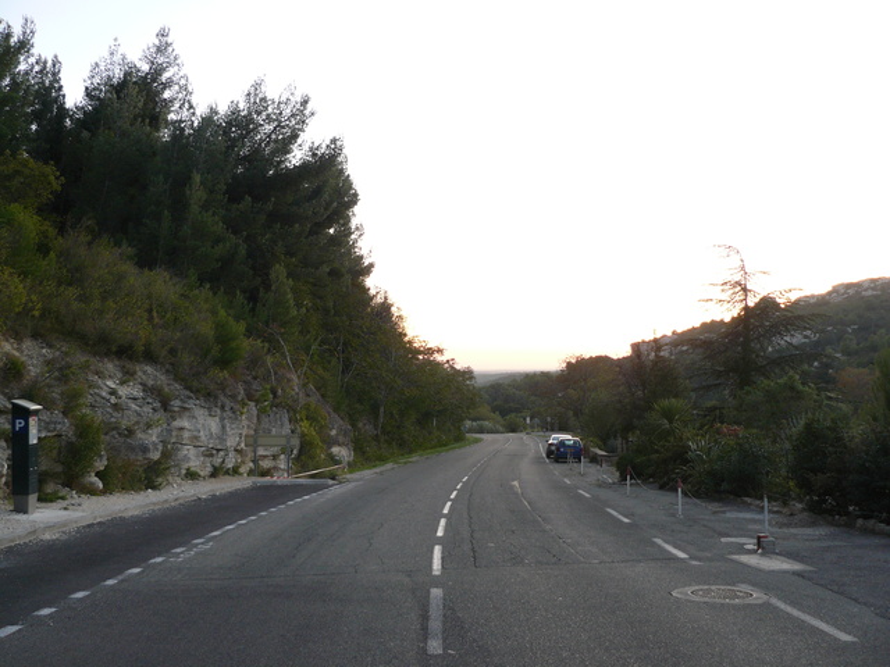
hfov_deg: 51.4
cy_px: 334
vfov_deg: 39.7
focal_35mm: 36
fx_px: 926
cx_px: 445
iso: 100
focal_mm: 6
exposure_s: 1/40
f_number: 2.8
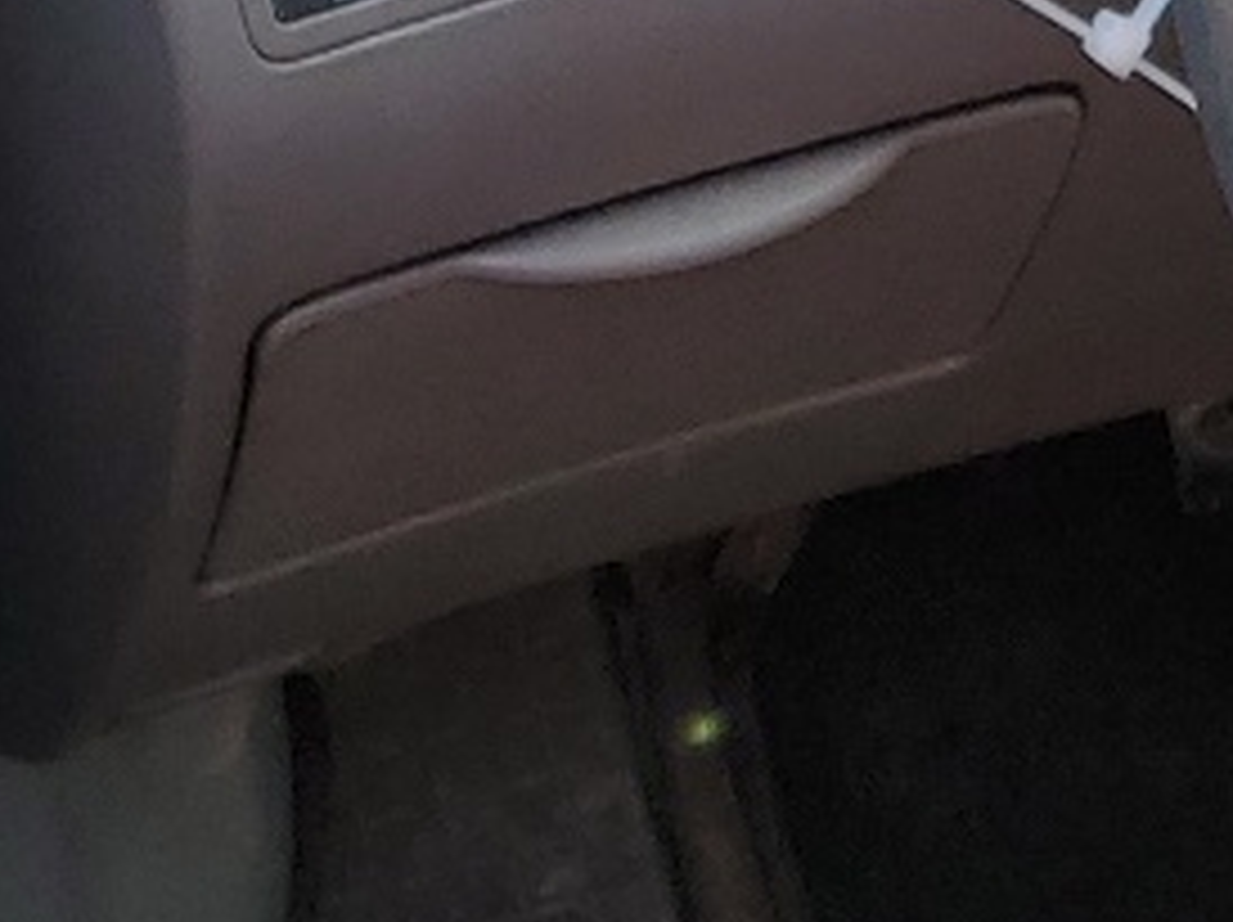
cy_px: 697
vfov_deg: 9.7
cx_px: 2142
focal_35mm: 152
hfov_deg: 12.1
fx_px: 5409
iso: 50
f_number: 1.5
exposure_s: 1/286
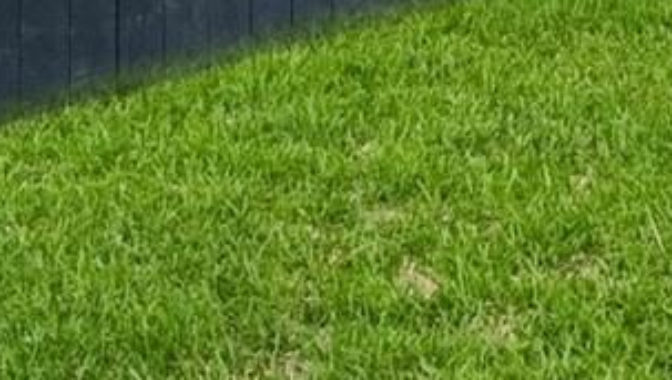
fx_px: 1765
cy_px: -763
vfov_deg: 9.5
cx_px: 1018
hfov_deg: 18.9
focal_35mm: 99
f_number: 10
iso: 4000
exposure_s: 1/160
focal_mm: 14
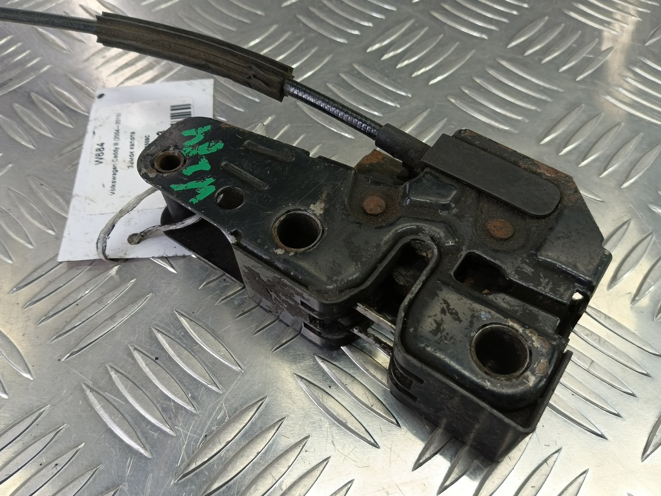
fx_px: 439
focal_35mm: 23
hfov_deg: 73.9
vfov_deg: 58.9
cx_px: 330
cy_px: 248
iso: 113
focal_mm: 4.11
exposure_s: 1/50
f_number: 1.6
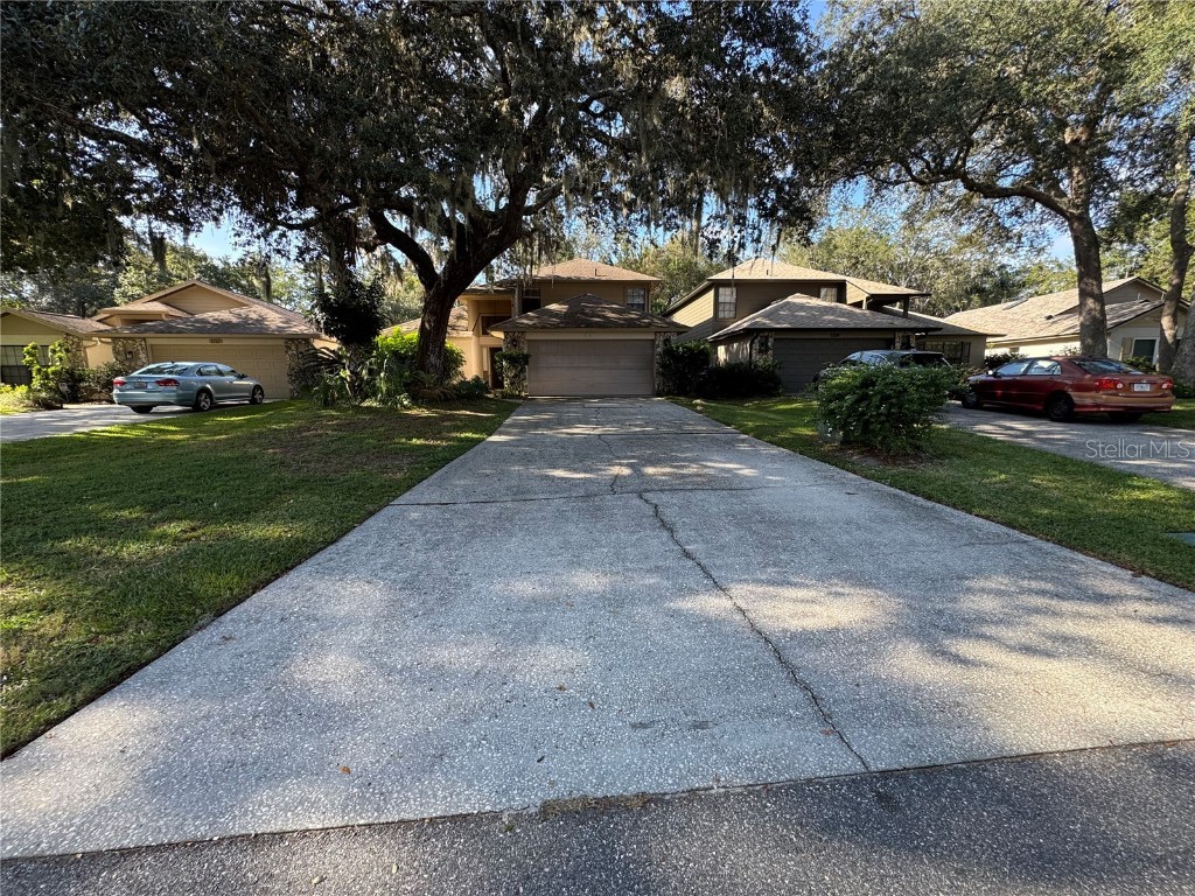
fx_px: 483
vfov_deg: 85.7
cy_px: 448
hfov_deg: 102.1
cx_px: 598
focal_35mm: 14
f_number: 2.2
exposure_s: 1/258
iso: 40
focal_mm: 2.22
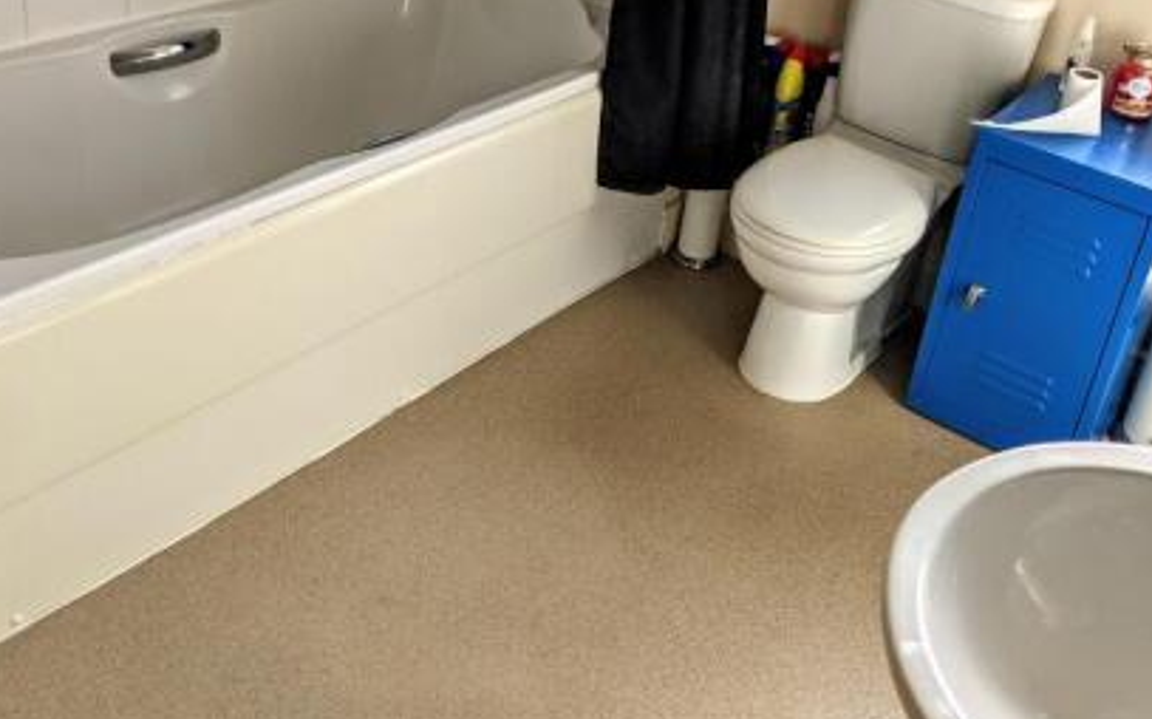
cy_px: 222
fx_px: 1287
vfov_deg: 30.9
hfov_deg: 48.0
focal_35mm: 41
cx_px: 672
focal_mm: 4.38
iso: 39
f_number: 1.73
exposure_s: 1/398
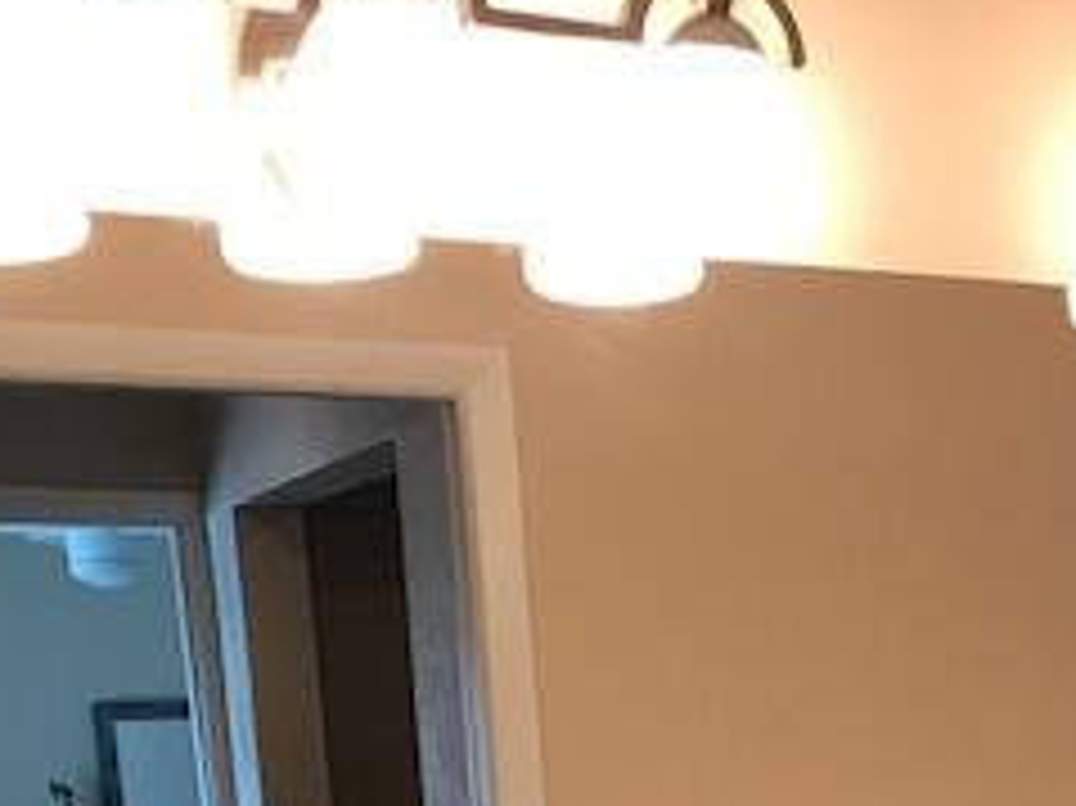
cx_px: 1270
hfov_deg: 23.8
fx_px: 2330
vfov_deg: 18.3
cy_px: 1049
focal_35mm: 75
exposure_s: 1/30
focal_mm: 3.99
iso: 40
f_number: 1.8
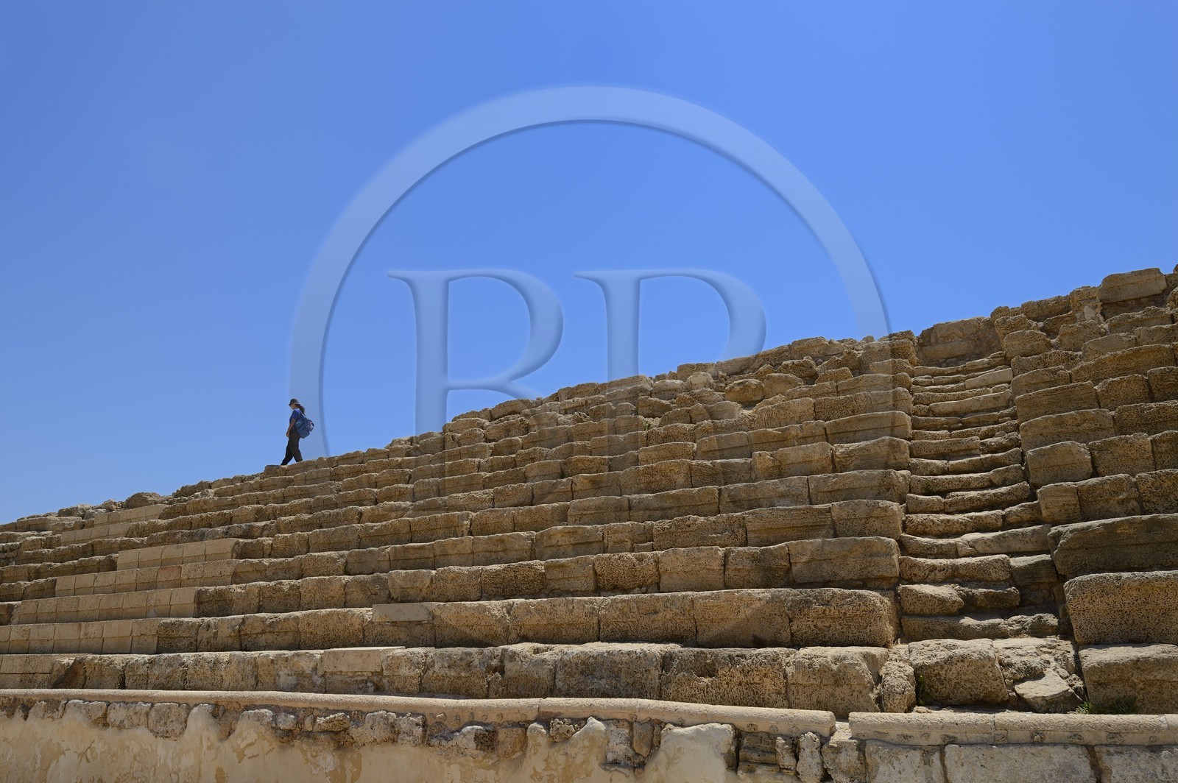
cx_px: 589
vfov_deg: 53.1
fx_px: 785
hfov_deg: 73.8
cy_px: 392
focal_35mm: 24
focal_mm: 24
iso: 100
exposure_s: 1/200
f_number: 11
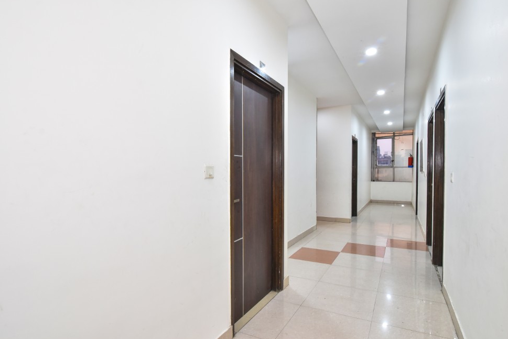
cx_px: 267
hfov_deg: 86.8
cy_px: 175
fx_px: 268
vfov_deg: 64.6
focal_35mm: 19
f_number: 7.1
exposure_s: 1/50
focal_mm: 17
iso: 2000
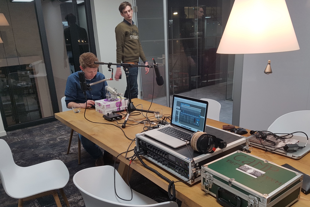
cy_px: 120
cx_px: 164
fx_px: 258
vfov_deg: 43.5
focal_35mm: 30
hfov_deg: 61.9
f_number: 1.7
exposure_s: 1/50
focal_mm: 4.2
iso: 64
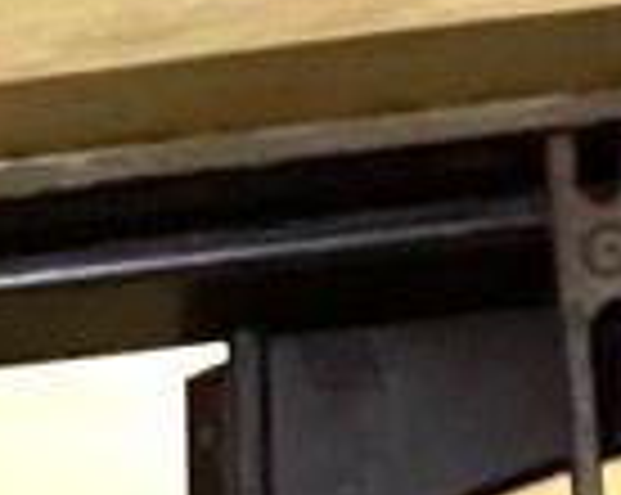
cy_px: 1656
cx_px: -598
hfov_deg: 10.6
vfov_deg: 7.6
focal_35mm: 167
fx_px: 3065
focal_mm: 2.71
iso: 640
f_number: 2.2
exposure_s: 1/25
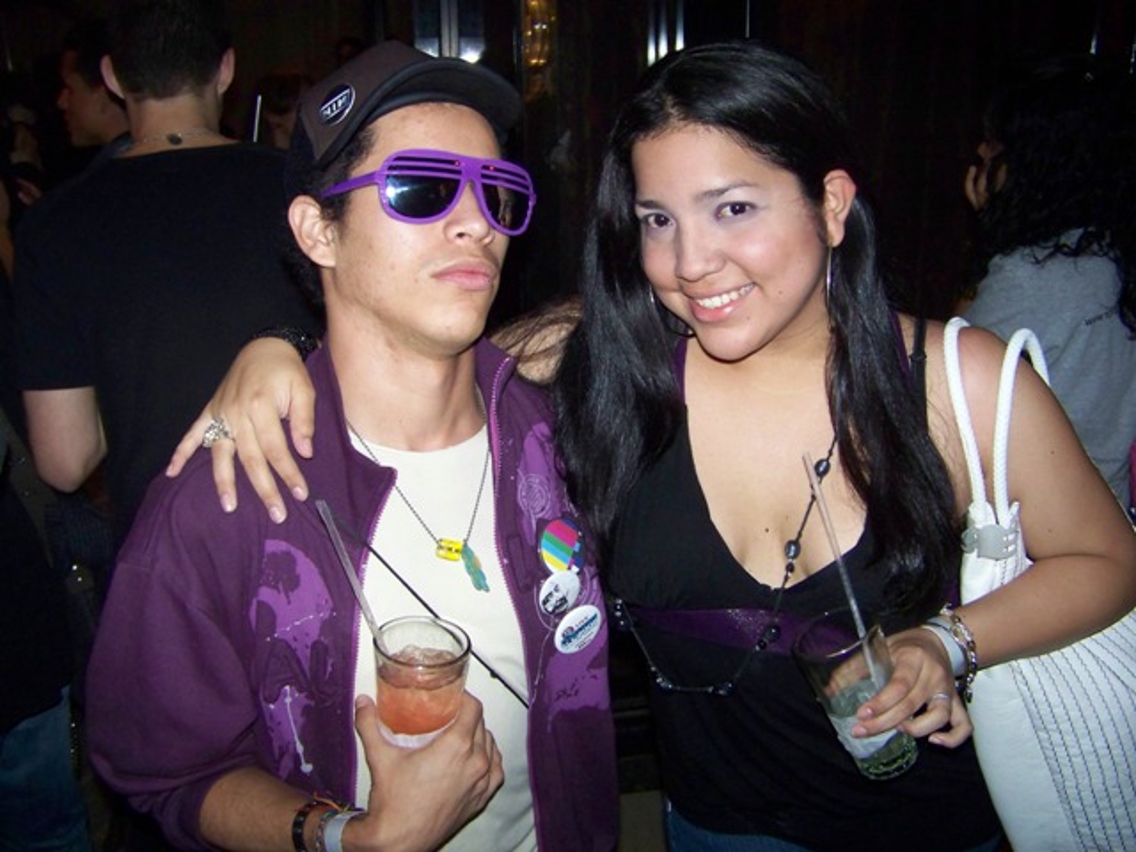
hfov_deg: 51.4
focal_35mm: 36
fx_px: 1181
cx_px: 568
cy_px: 426
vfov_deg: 39.7
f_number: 2.8
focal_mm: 5.85
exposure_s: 1/30
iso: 200
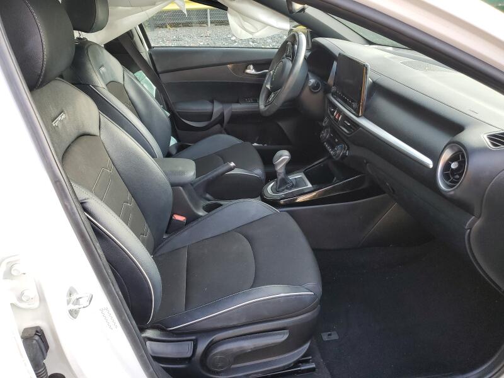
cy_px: 189
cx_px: 252
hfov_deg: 67.3
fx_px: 379
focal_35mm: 26
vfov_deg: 53.1
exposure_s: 1/120
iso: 71
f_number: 1.5
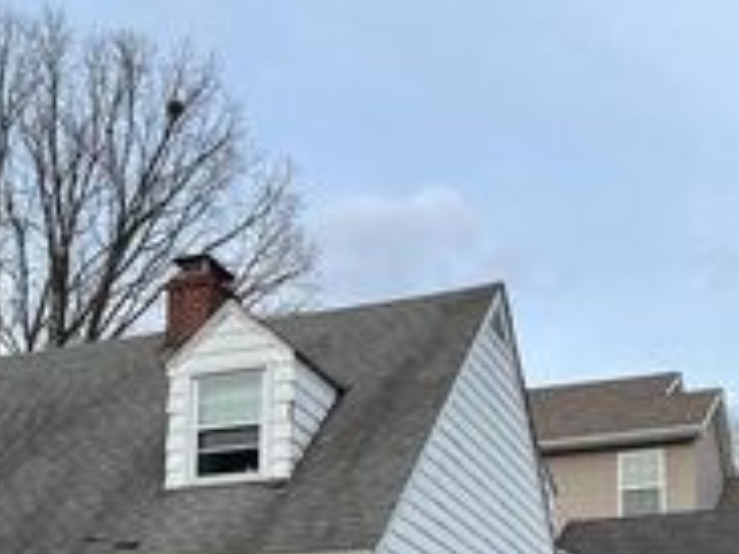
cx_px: 400
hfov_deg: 27.4
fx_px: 1515
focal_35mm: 71
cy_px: 681
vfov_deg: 19.4
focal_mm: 5.7
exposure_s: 1/2123
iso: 50
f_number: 1.5
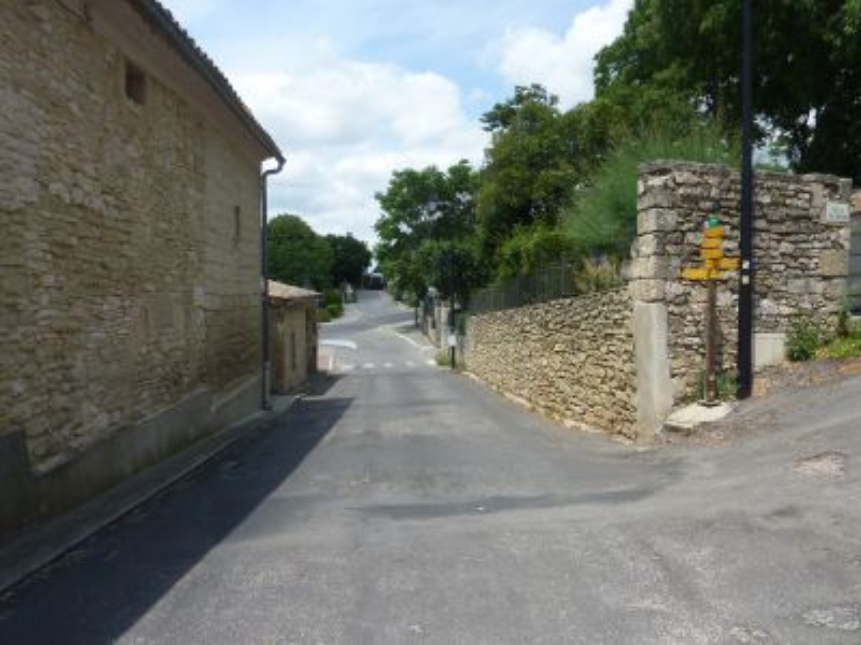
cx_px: 430
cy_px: 322
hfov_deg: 69.4
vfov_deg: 54.9
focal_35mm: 25
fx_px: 622
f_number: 4.5
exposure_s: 1/400
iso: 80
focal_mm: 4.1
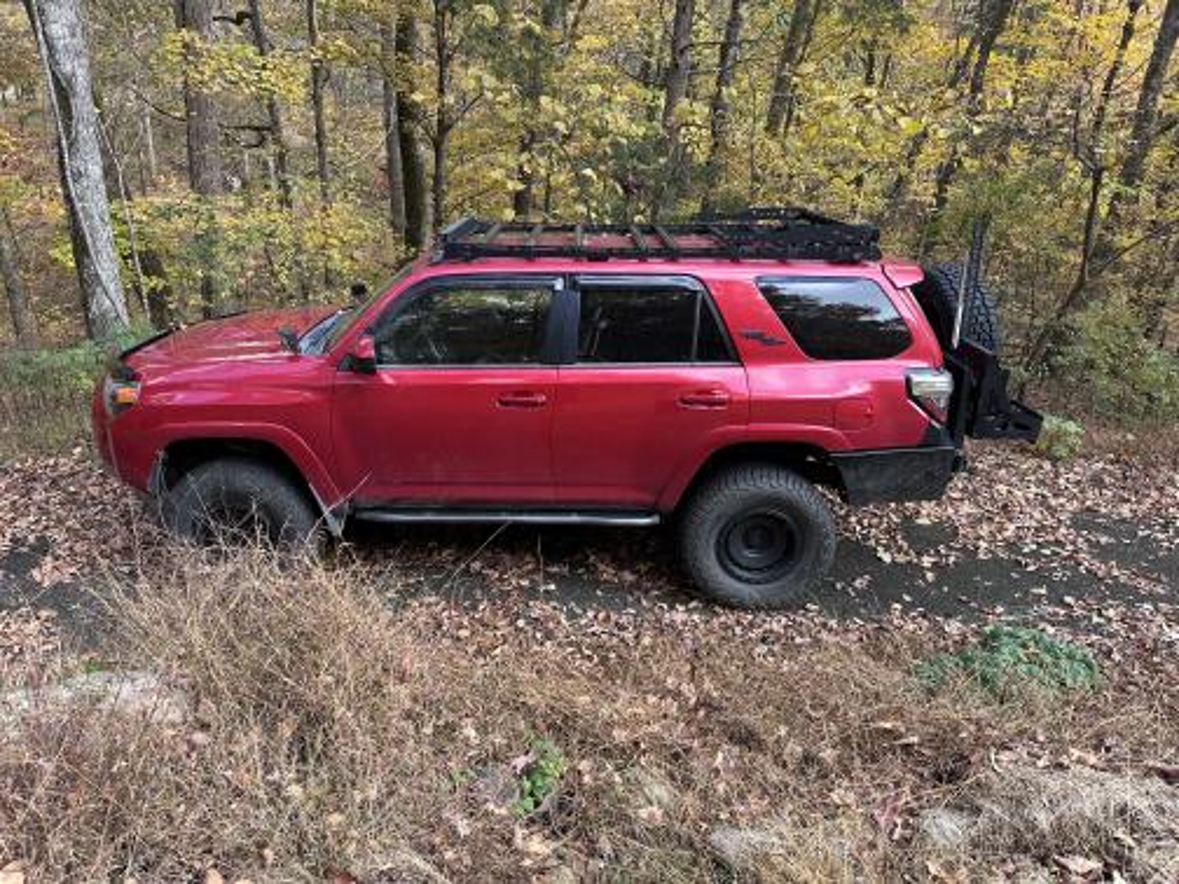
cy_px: 442
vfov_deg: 56.8
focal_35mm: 24
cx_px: 590
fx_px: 817
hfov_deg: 71.6
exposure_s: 1/281
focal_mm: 6.86
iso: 80
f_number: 1.78
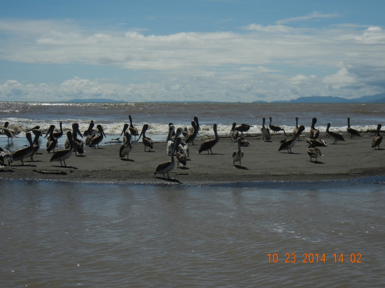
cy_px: 144
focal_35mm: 77
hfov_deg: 25.3
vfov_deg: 19.1
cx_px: 192
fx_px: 856
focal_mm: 13.9
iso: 160
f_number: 8.6
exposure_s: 1/854
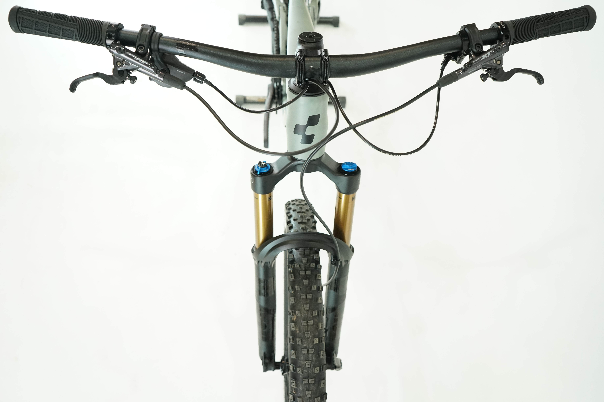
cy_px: 201
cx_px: 302
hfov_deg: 60.3
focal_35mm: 31
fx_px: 520
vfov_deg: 42.3
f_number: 5
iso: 2000
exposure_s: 1/200
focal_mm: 31
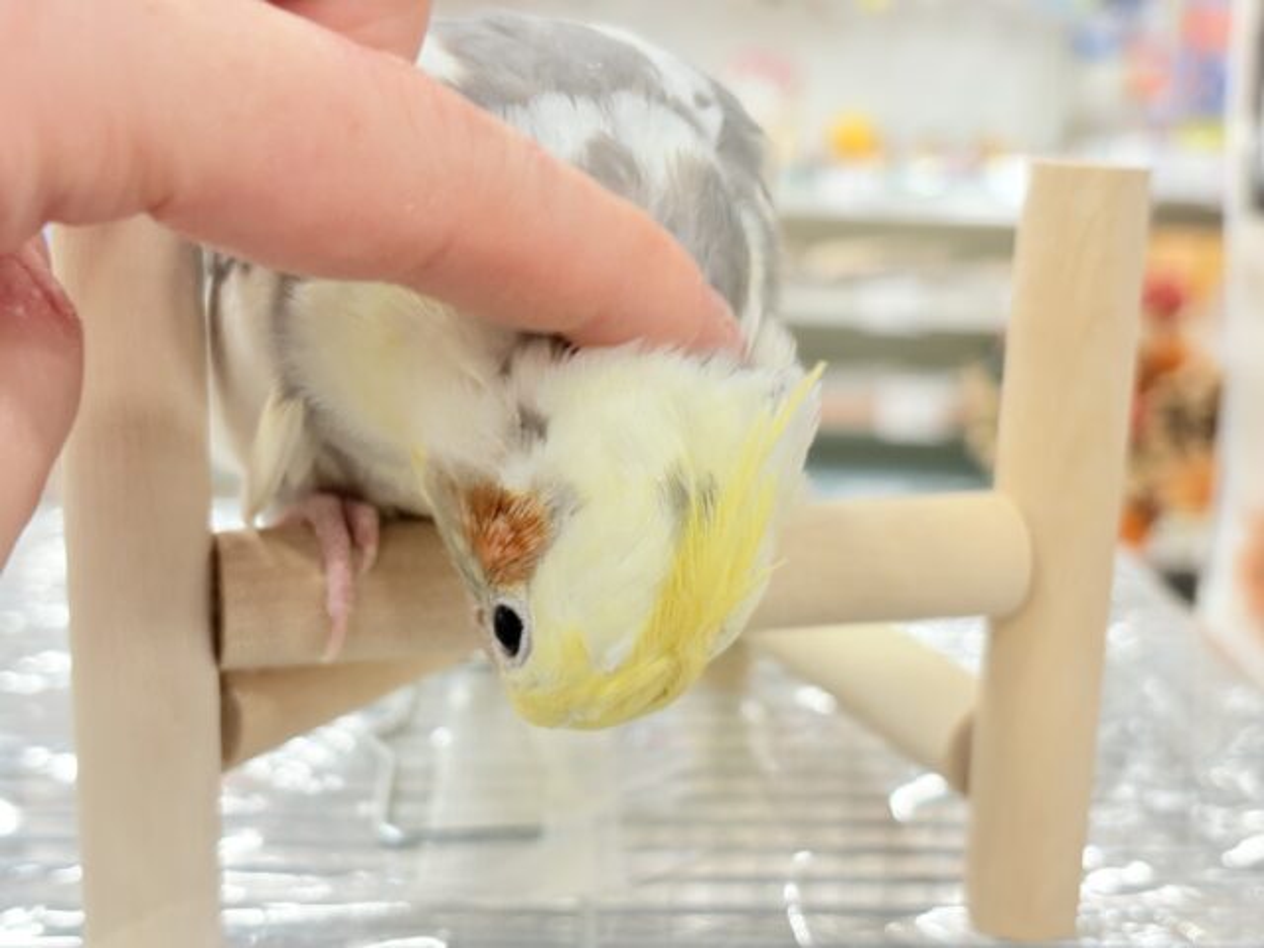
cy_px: 474
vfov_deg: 28.0
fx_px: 1899
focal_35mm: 52
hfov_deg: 36.8
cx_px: 632
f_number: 1.6
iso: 80
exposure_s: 1/50
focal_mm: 5.96
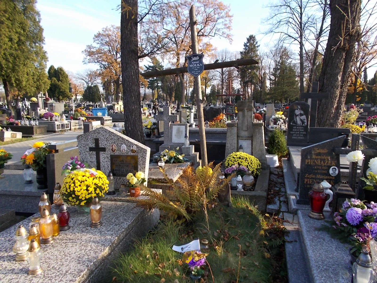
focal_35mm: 26
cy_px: 142
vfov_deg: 53.1
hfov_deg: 67.3
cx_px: 188
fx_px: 283
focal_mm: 4.6
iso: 80
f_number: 3.2
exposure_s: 1/200
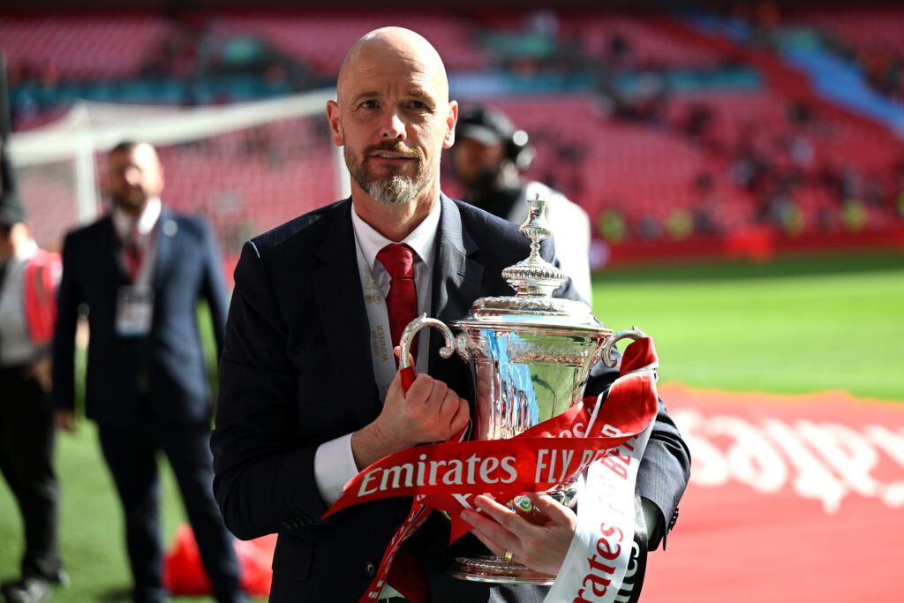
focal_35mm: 102
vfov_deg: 13.4
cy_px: 302
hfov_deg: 20.0
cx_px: 452
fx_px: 2562
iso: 500
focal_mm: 102
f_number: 3.2
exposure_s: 1/2500
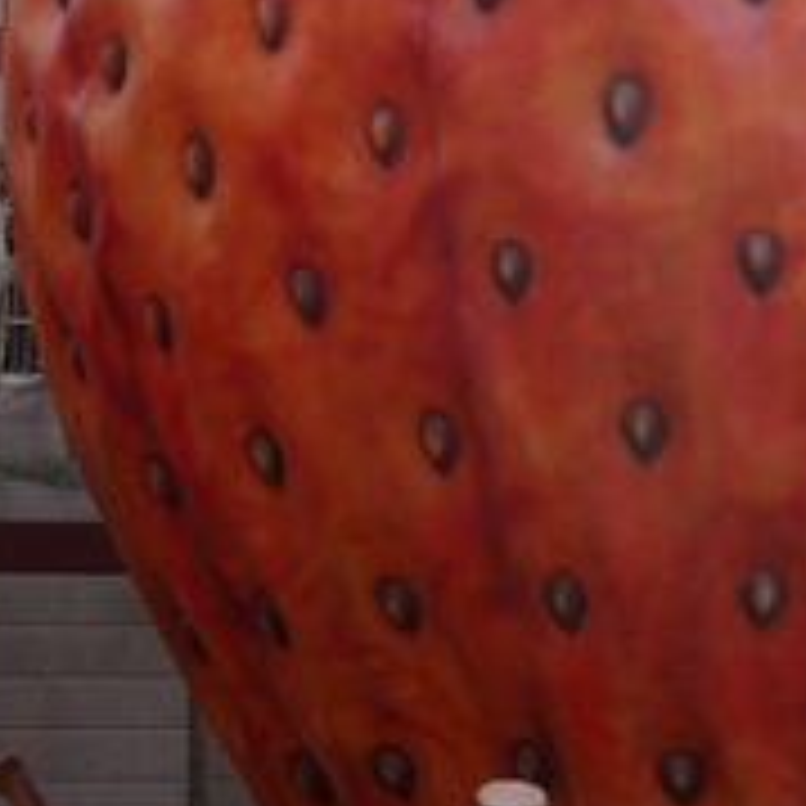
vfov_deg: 17.4
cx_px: 826
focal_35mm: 100
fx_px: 2634
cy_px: 342
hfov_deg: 17.0
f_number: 10
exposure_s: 1/60
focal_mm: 22
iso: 200
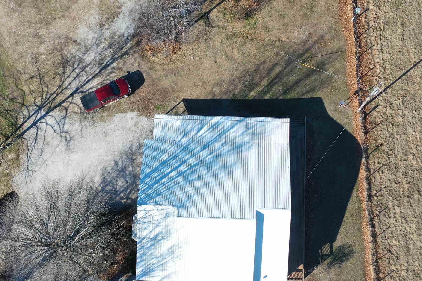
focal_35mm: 47
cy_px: 188
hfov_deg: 41.9
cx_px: 216
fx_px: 551
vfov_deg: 28.5
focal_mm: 10.26
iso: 100
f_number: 2.8
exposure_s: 1/1000
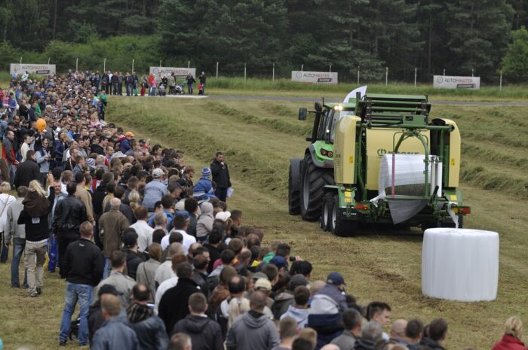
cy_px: 175
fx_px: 2637
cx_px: 264
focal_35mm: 180
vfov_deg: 7.6
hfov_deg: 11.4
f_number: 2.8
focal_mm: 120
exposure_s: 1/2500
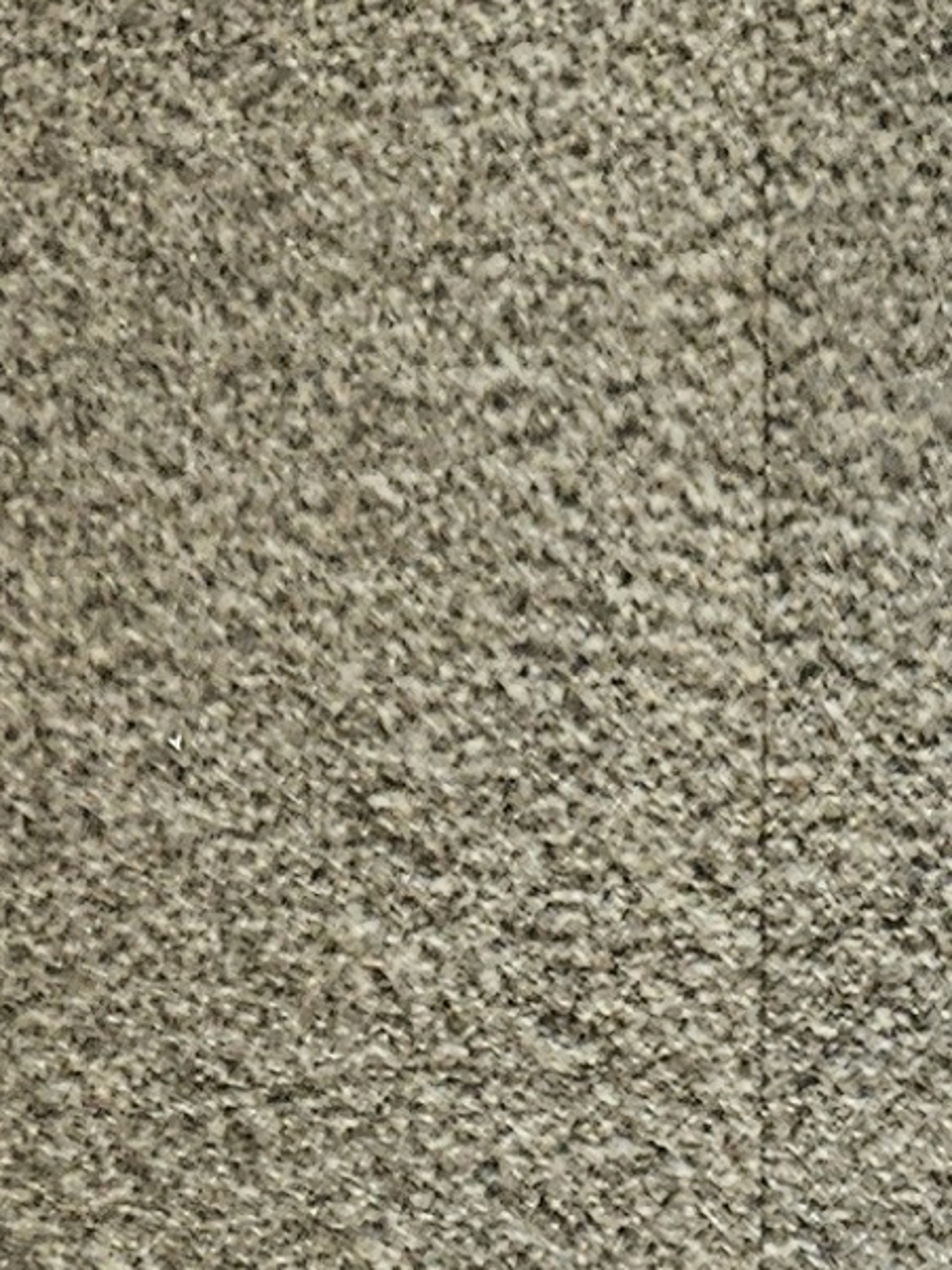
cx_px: 944
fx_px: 5608
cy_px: 3316
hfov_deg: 9.6
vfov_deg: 10.5
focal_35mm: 153
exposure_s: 1/120
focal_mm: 5.4
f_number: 1.8
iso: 500
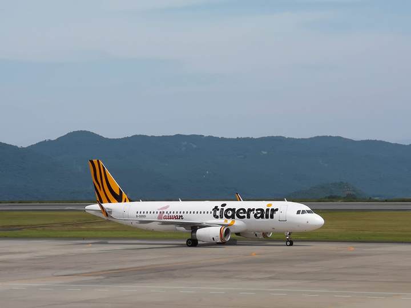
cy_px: 154
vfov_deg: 10.2
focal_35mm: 145
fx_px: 1722
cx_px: 206
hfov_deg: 13.6
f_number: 2.4
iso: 50
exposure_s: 1/1761
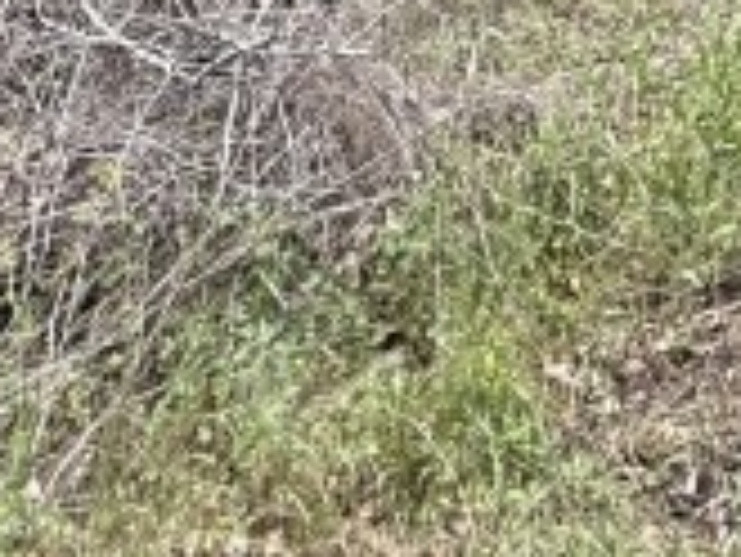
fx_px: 1864
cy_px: -1006
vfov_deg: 11.6
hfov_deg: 21.1
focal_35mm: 87
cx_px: 862
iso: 64
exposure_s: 1/338
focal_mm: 2.22
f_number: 2.2
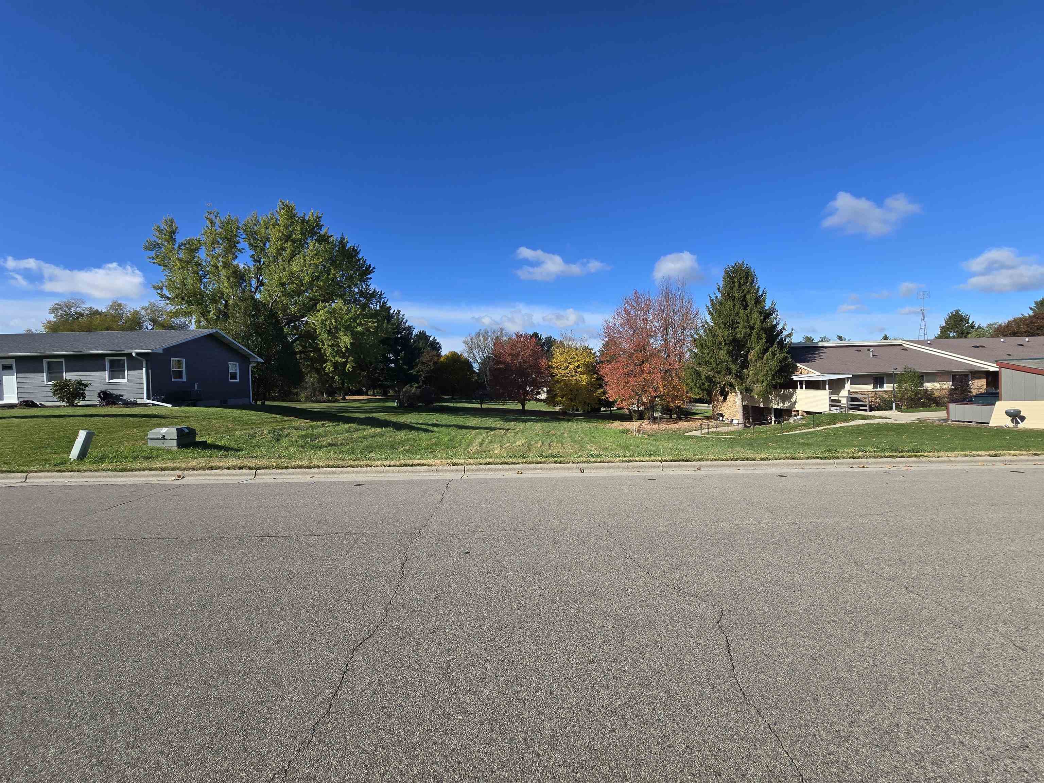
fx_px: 392
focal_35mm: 13
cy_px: 392
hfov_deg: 106.2
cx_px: 522
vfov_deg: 89.9
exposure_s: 1/2664
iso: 50
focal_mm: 2.2
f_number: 2.2
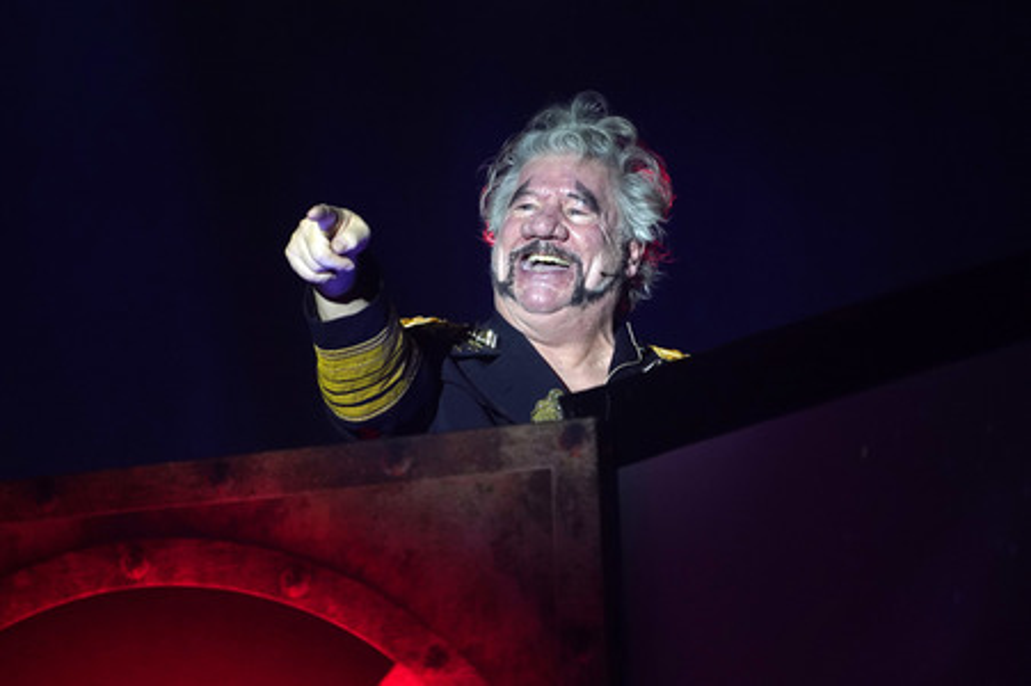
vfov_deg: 2.3
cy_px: 343
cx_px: 516
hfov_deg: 3.4
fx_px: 17170
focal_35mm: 600
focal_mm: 600
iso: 3200
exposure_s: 1/60
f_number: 6.3
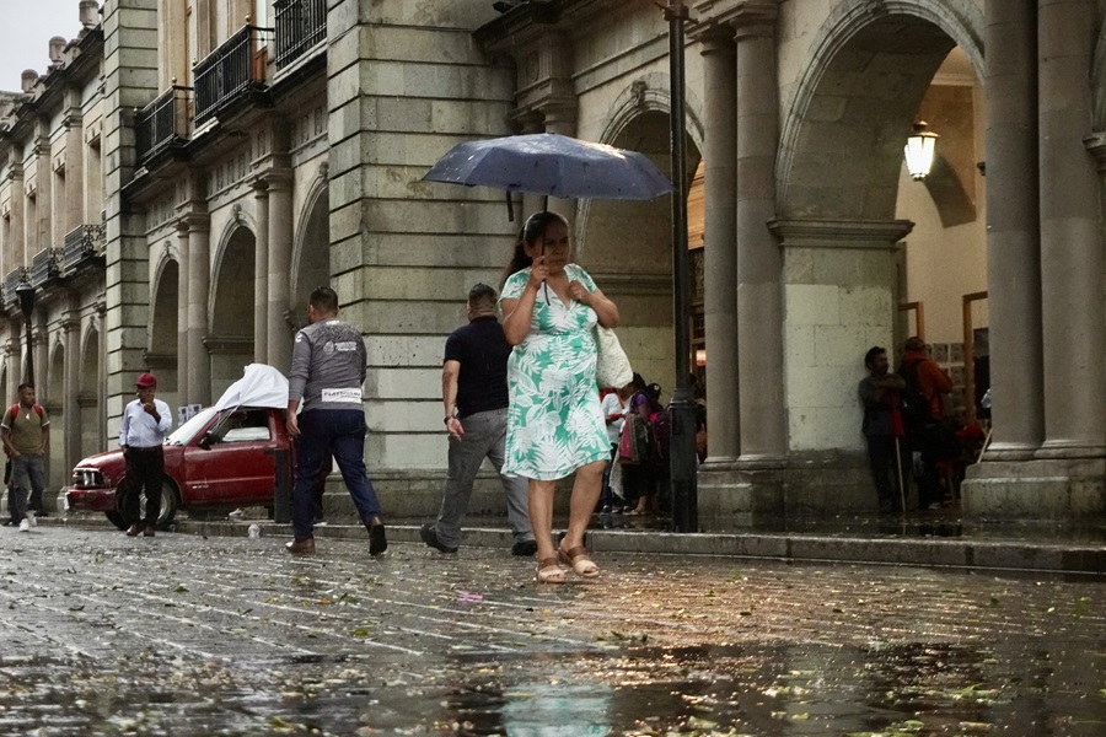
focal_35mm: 75
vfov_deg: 18.2
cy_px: 368
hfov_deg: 27.0
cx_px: 553
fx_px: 2304
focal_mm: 50
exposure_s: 1/250
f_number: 5.6
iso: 6400
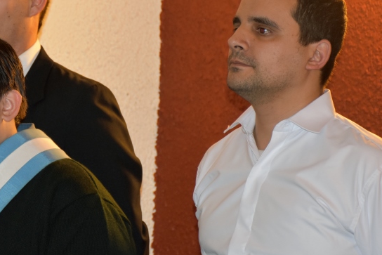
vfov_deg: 6.5
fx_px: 2249
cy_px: 149
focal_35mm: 212
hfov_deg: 9.7
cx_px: 60
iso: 1400
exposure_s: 1/60
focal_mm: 75
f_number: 5
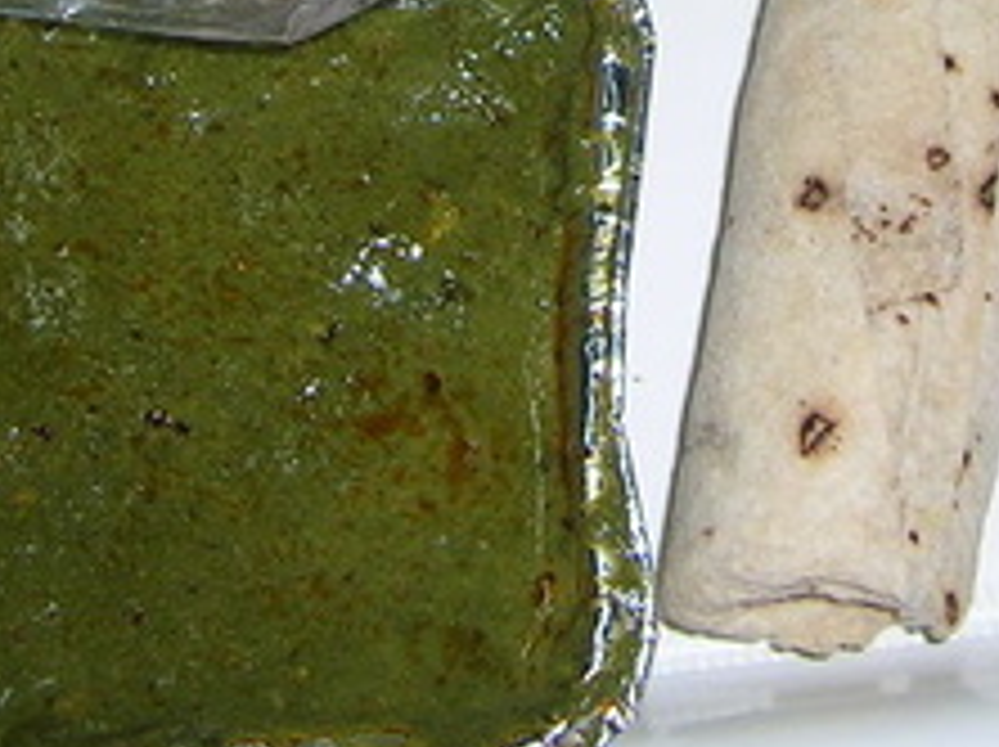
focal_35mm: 101
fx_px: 2912
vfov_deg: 14.1
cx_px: 765
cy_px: -166
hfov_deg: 19.3
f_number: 2.8
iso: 50
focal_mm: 5.4
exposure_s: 1/60.1
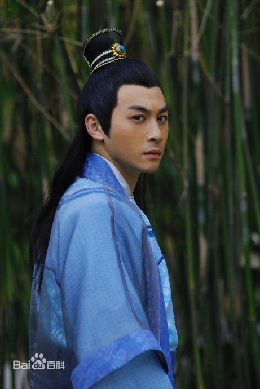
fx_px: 1979
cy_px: 194
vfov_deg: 11.2
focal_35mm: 183
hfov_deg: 7.5
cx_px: 130
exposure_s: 1/640
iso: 125
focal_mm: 122
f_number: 3.2
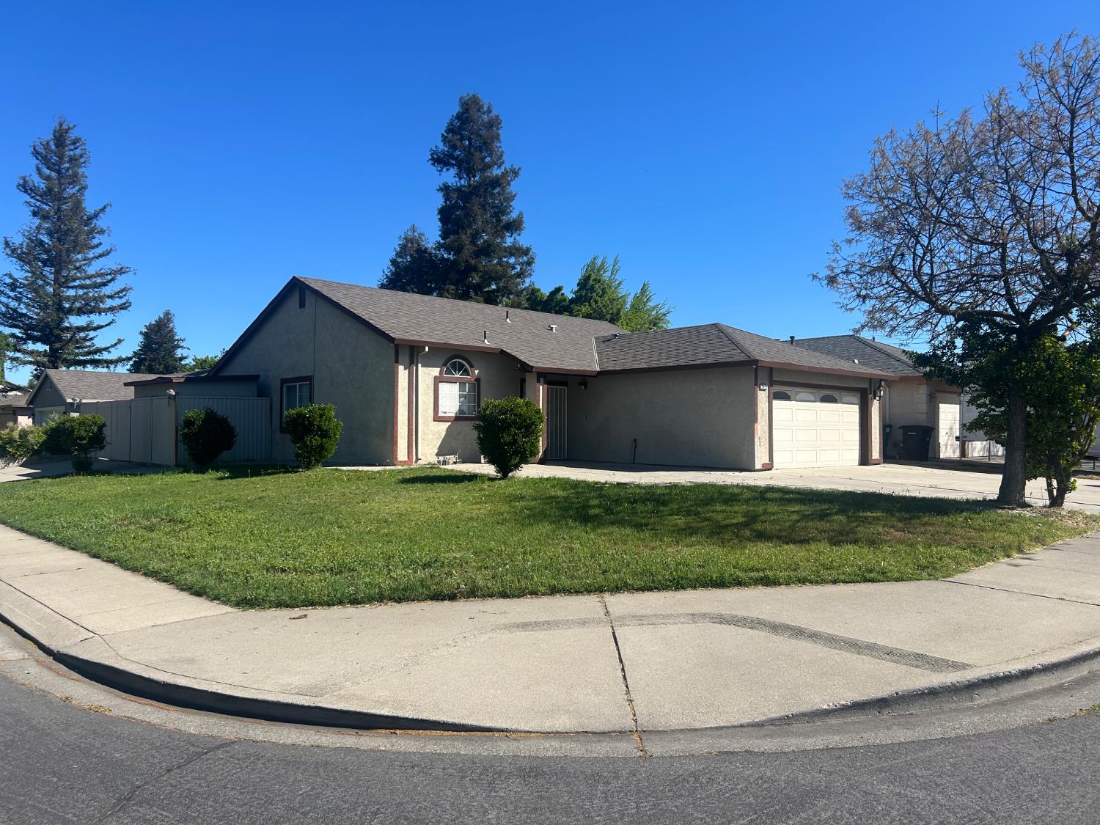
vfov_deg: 53.1
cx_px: 550
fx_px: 826
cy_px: 412
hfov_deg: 67.3
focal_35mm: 26
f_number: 1.5
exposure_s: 1/3831
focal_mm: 5.7
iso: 50
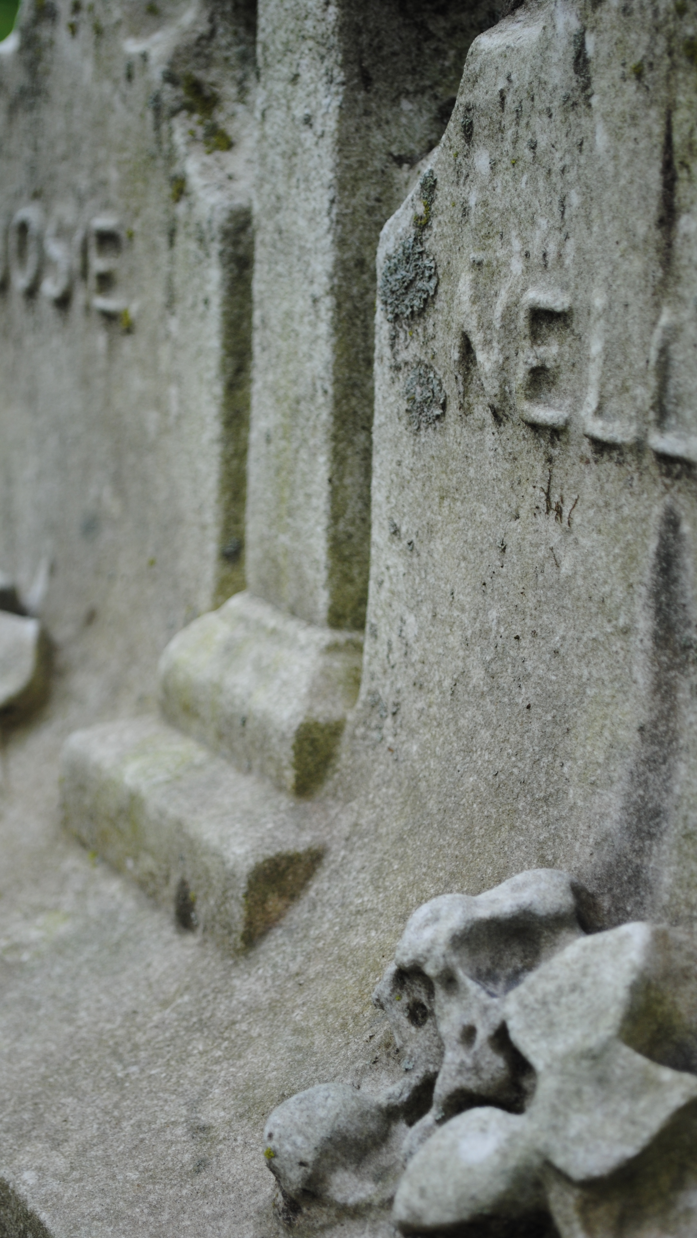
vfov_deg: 26.8
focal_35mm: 79
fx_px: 2595
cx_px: 331
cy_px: 621
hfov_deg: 15.3
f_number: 5.6
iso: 125
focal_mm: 50
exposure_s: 1/125
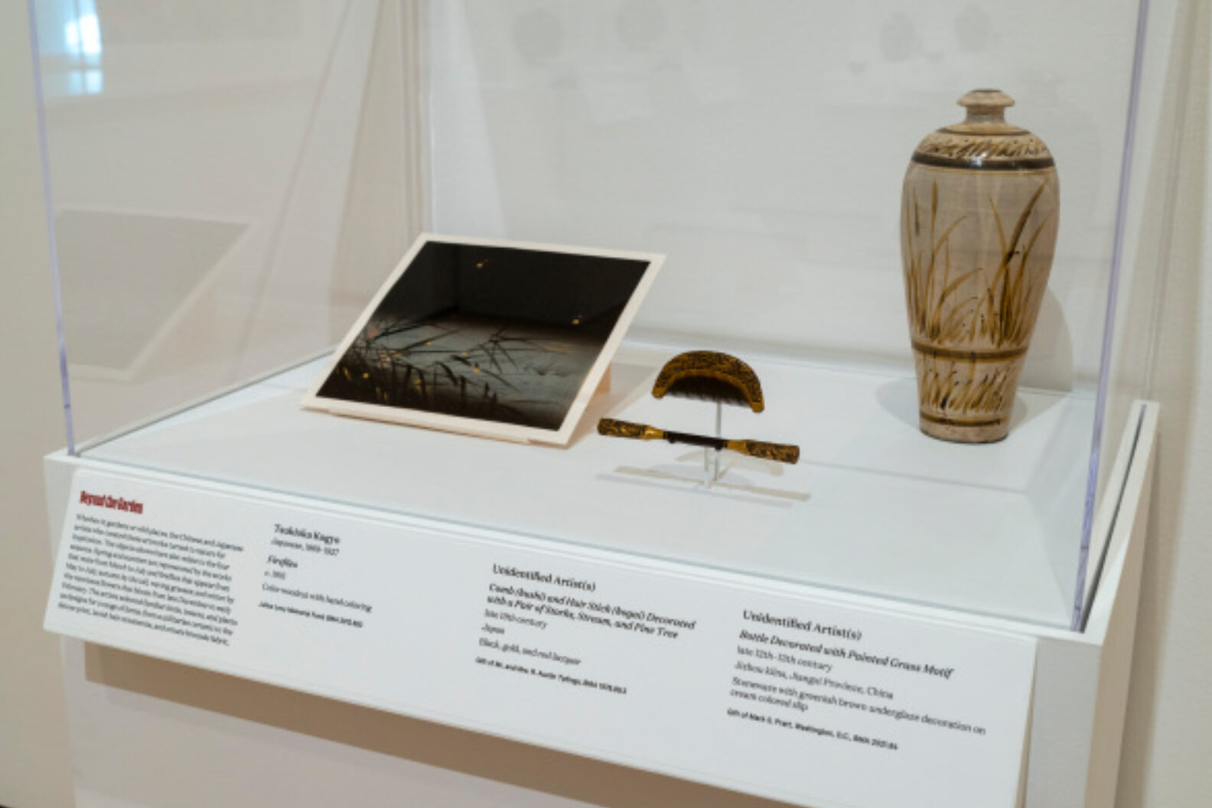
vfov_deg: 29.9
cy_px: 400
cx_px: 614
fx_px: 1515
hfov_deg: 43.6
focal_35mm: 45
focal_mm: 44
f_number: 8
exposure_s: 1/4
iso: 400
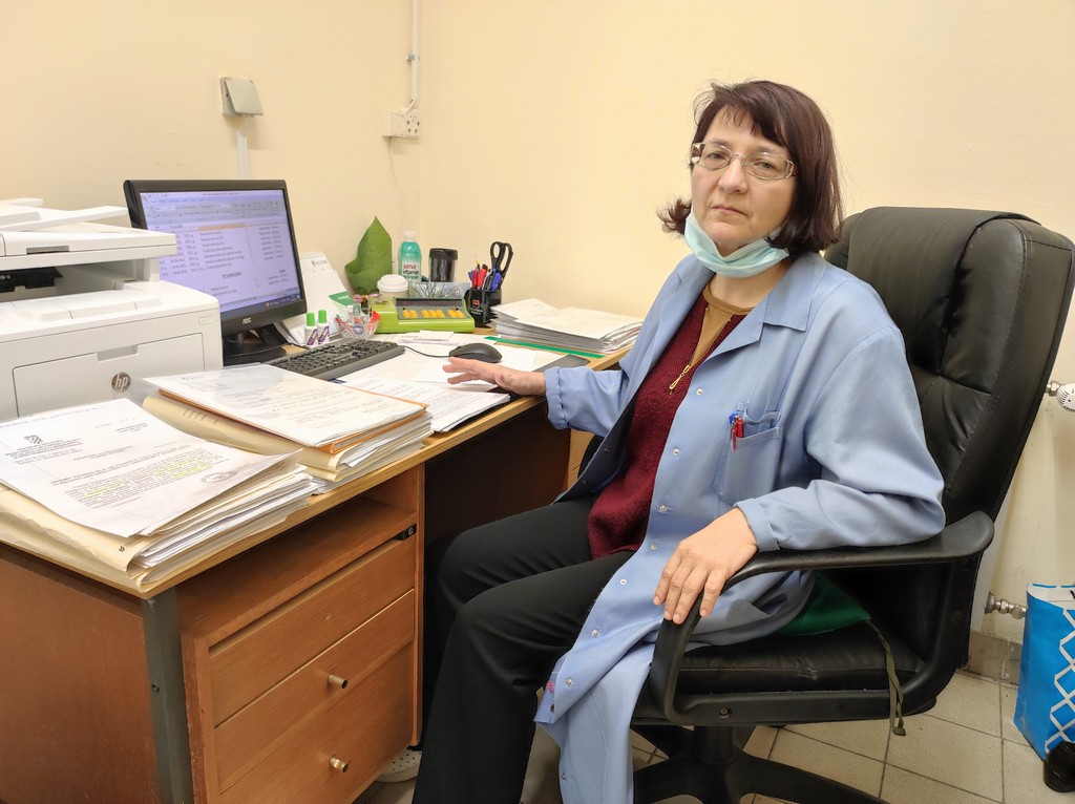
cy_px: 402
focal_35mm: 25
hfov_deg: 69.4
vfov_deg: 54.8
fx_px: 776
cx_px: 538
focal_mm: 4.7
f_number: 1.79
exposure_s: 1/50
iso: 411
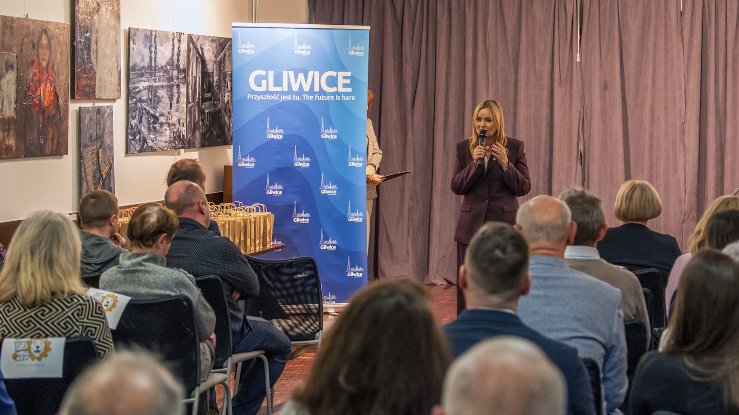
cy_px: 157
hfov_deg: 24.1
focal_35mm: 88
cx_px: 475
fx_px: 1724
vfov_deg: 13.7
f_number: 2.8
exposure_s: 1/125
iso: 1250
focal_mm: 52
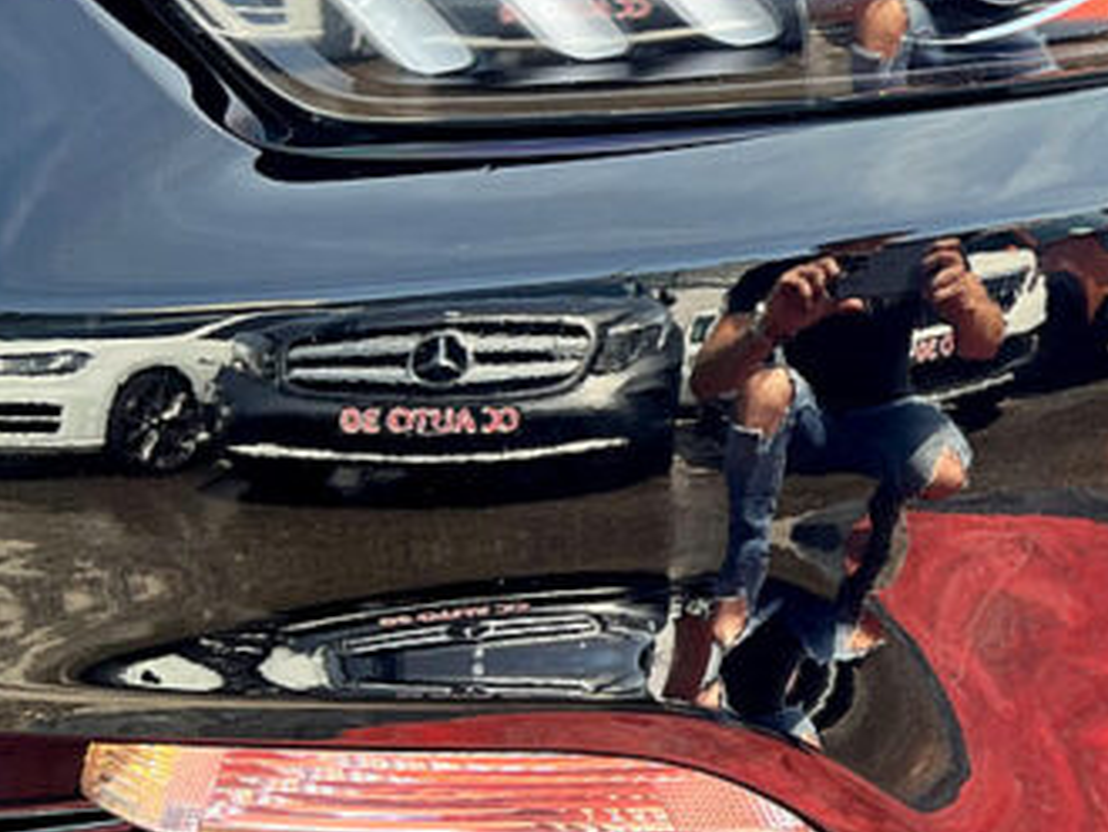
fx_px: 2018
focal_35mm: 63
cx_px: 1148
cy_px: 393
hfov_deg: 28.5
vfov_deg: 23.3
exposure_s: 1/355
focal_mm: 5.7
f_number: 1.5
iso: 50
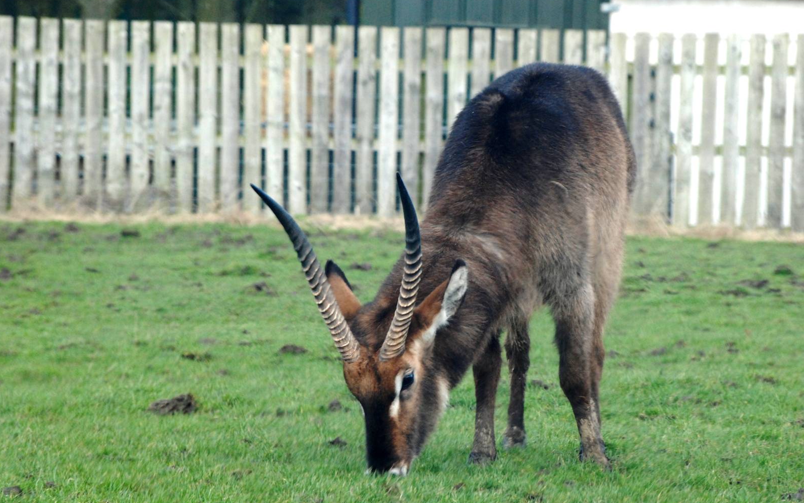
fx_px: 6564
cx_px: 401
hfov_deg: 7.0
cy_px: 263
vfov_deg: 4.4
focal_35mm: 300
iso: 1600
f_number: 10
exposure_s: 1/160
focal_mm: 195
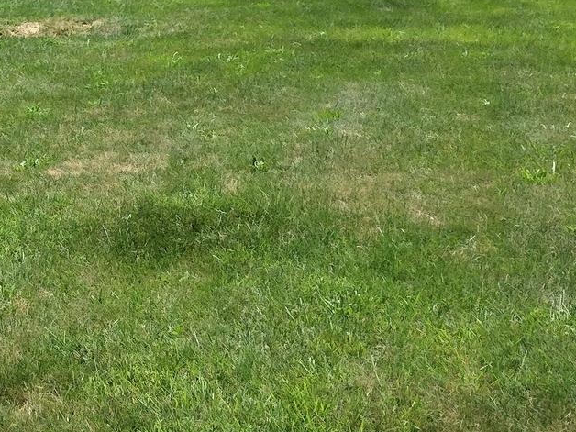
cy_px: -105
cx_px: -78
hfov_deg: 21.0
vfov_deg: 16.0
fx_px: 1464
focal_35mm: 88
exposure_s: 1/3940
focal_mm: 4.71
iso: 100
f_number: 1.7
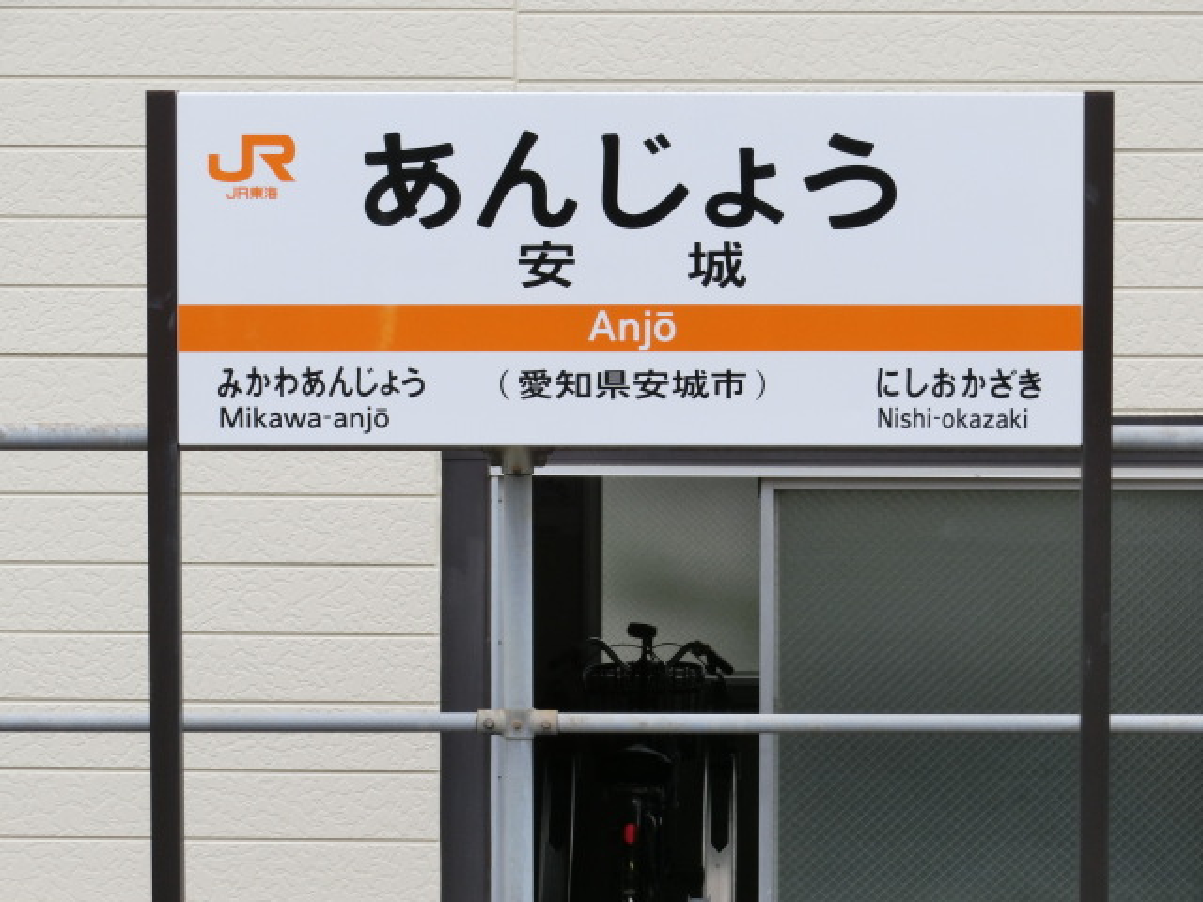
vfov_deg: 9.0
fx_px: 5734
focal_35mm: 165
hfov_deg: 12.0
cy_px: 451
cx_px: 602
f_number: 5.9
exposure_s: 1/160
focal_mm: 29.5
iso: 125
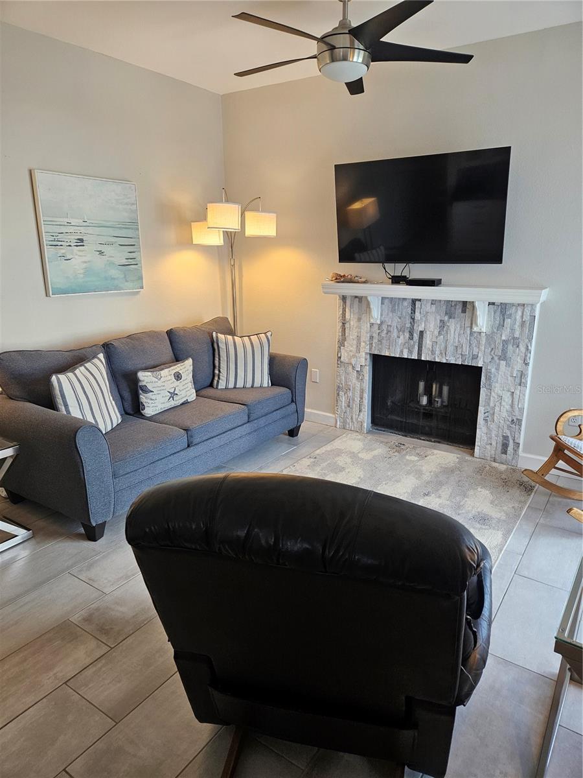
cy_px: 389
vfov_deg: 73.9
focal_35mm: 23
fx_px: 516
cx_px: 292
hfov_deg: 58.9
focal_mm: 5.4
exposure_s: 1/120
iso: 200
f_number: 1.8
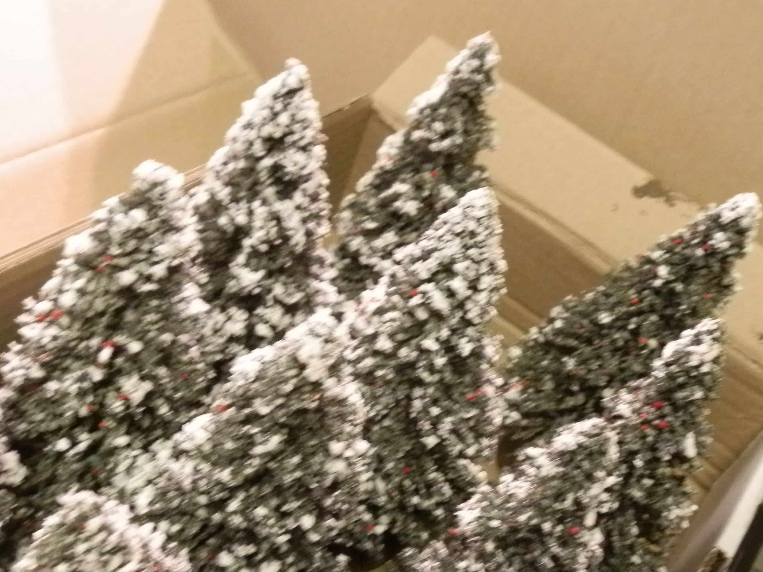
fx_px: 992
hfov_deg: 41.9
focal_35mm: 45
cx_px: 460
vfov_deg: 31.9
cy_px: 389
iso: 400
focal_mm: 5
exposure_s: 1/20
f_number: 3.1
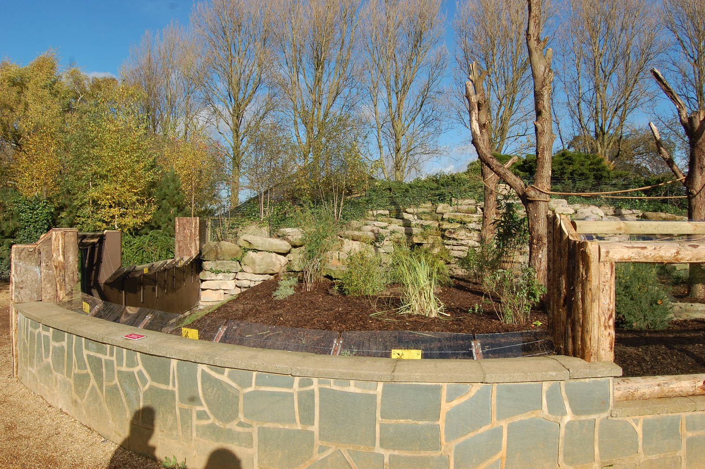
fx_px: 528
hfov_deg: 67.4
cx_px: 352
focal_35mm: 27
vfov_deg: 47.9
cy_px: 234
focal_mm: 18
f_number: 9
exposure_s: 1/320
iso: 200
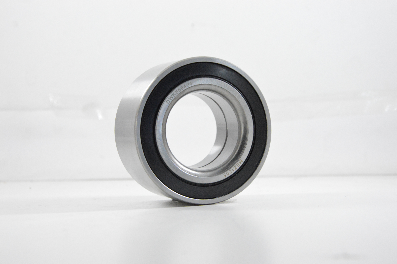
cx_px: 198
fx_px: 826
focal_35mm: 75
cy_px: 132
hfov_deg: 27.0
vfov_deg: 18.1
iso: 3200
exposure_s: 1/100
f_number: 7.1
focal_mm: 50
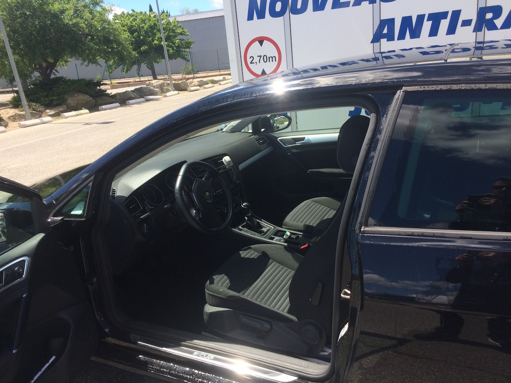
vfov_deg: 48.2
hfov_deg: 61.7
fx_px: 428
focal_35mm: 29
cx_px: 256
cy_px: 192
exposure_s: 1/1109
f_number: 2.2
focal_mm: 4.15
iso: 32
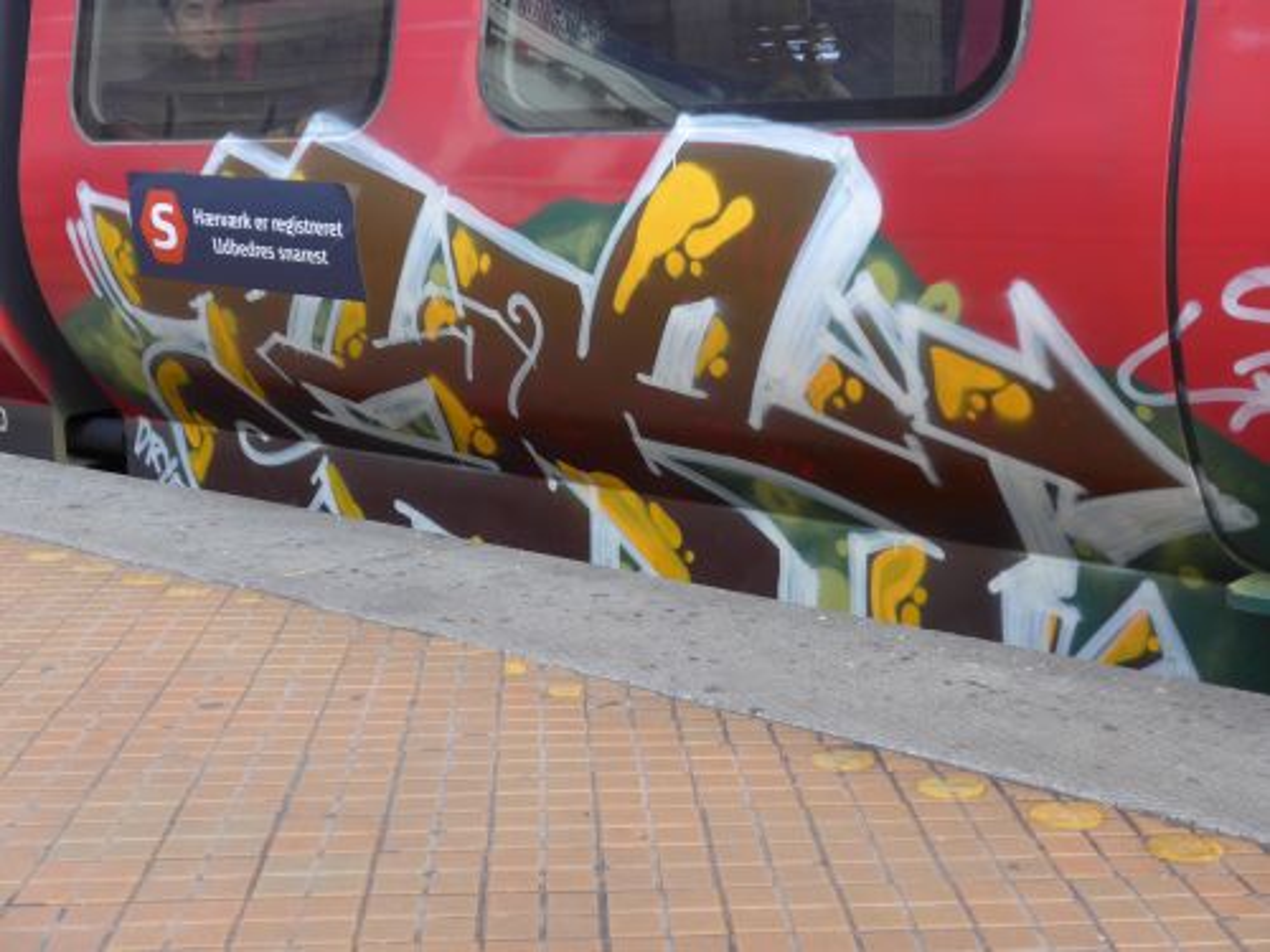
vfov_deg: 27.5
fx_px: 1944
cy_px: 476
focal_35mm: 53
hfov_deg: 36.2
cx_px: 635
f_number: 3.4
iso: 250
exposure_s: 1/60
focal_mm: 11.3
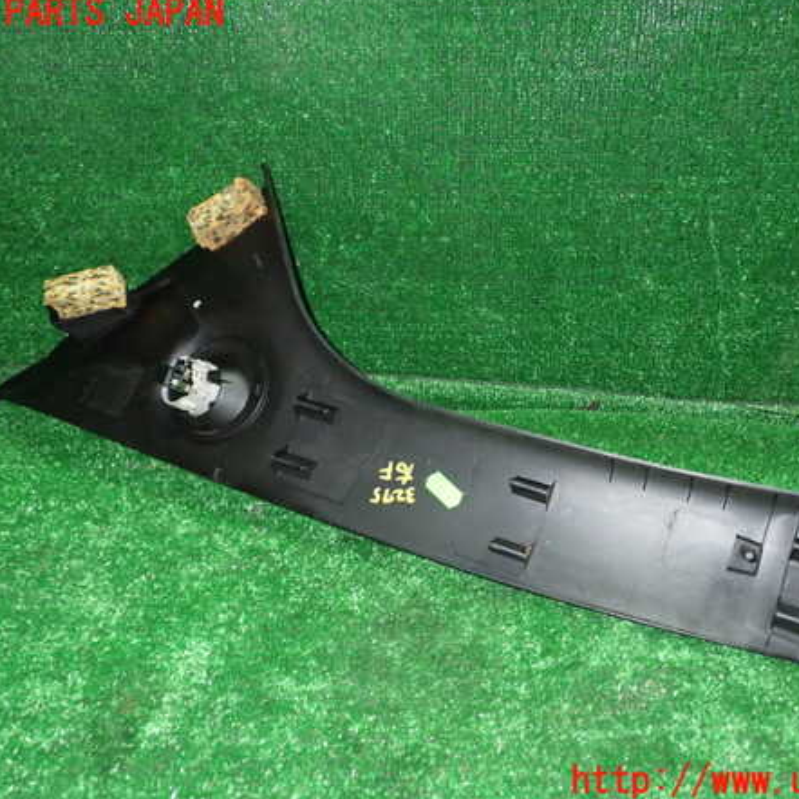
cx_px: 437
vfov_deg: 46.0
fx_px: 940
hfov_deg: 46.0
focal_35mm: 36
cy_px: 398
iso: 800
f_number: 6.3
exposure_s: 1/30
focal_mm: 5.4
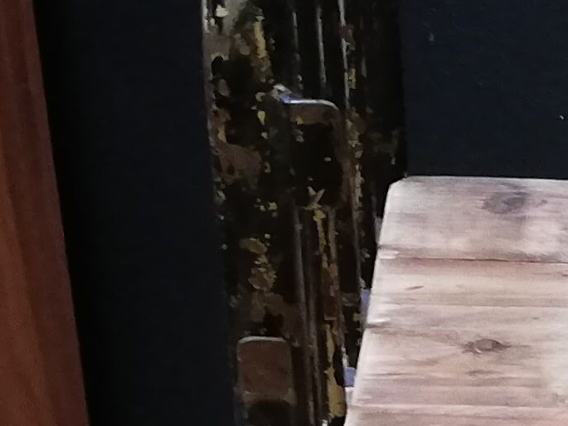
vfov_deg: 7.9
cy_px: 966
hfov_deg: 10.2
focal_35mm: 175
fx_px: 2870
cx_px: 1245
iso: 160
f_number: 2.2
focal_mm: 3.81
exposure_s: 1/50
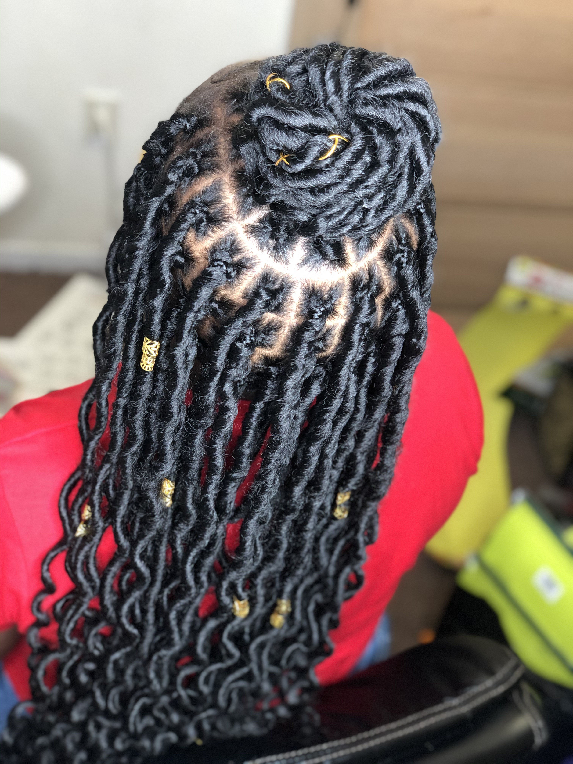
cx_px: 286
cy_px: 382
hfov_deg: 28.0
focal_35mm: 52
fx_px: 1148
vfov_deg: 36.8
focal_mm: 6
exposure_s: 1/24
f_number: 2.4
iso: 160
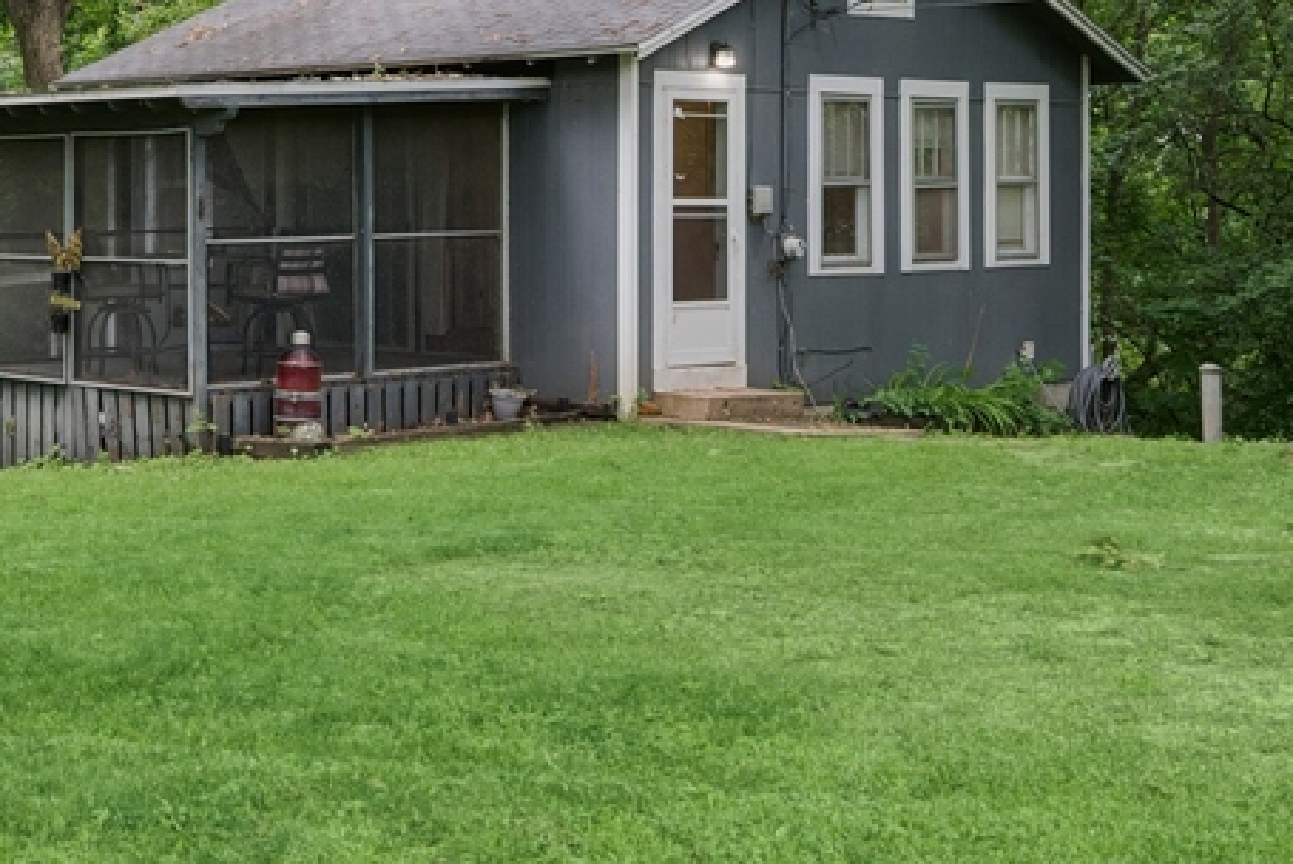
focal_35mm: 64
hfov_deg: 29.5
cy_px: 210
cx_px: 20
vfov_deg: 21.1
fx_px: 2300
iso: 320
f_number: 9
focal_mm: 18
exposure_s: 1/15
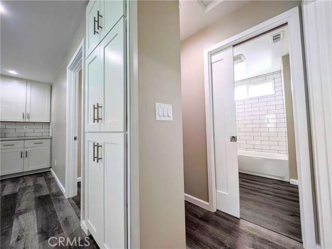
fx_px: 115
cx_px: 166
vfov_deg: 94.6
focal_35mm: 12
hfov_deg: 110.5
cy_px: 124
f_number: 1.95
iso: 39
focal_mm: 2.23
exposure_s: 1/40
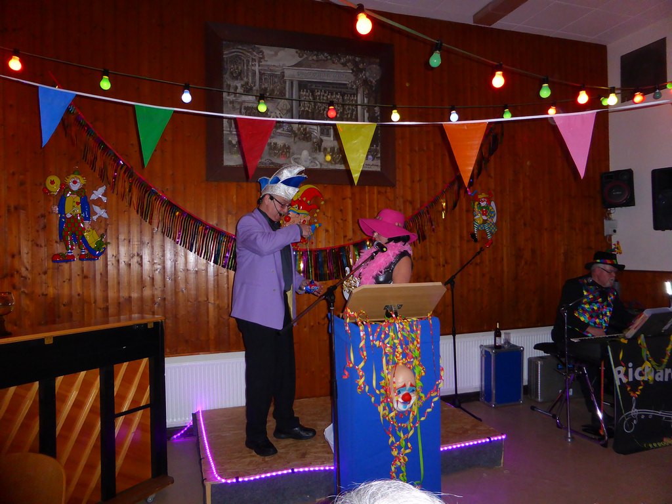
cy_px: 252
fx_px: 466
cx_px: 336
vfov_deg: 56.8
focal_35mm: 24
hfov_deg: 71.6
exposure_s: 1/60
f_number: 3.3
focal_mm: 4.3
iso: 320
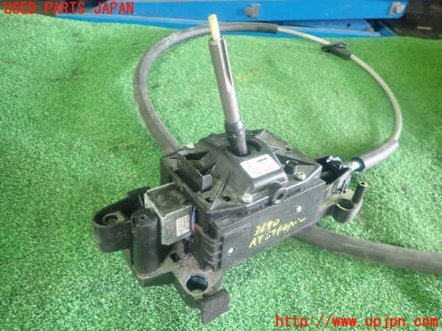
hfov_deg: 69.4
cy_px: 166
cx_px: 221
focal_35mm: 25
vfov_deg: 54.9
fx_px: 319
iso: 640
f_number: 2
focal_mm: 4.5
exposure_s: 1/30
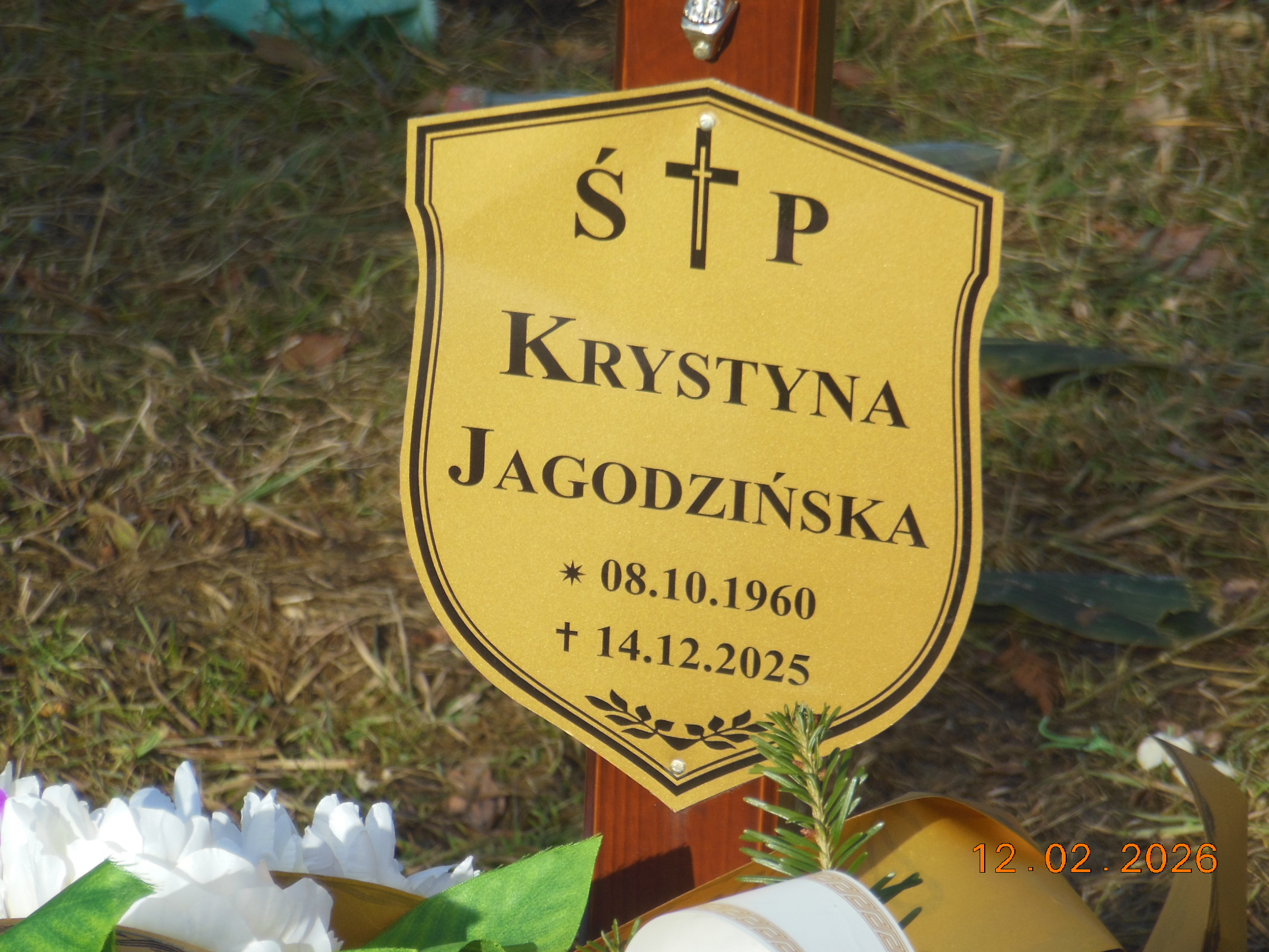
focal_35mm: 250
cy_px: 476
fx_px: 9165
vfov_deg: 5.9
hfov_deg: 7.9
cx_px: 634
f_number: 5.8
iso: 125
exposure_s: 1/500
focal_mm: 45
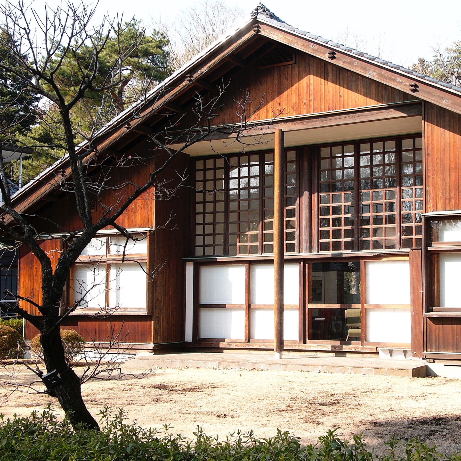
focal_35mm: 50
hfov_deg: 33.9
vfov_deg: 34.0
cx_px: 282
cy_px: 232
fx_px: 753
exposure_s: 1/160
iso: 100
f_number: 4.5
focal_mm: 10.6
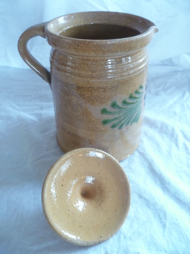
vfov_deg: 63.4
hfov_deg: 49.7
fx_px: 205
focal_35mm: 28
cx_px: 95
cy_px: 127
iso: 400
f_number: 2.8
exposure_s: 1/25
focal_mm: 5
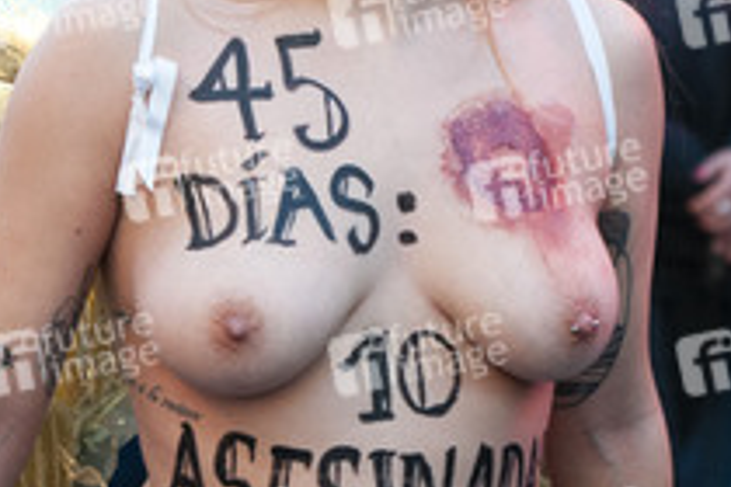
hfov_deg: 9.1
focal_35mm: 225
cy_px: 94
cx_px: 463
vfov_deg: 6.1
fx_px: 4568
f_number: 3.5
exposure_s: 1/250
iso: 800
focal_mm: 70
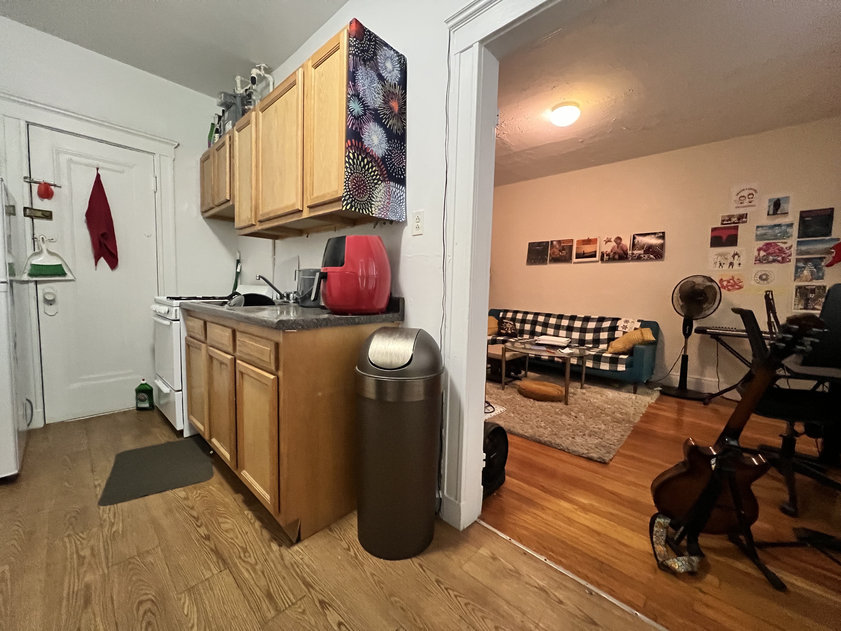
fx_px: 316
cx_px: 420
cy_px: 316
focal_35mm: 13
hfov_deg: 106.2
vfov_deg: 89.9
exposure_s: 1/60
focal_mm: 1.57
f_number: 1.8
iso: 1000
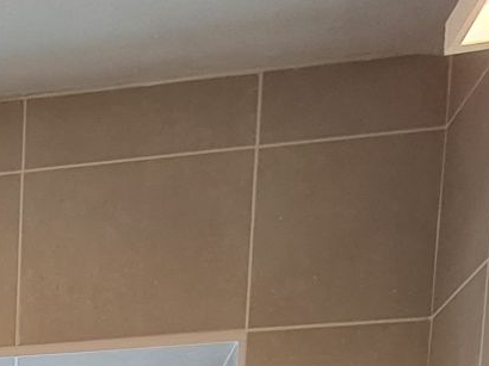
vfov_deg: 15.3
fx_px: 918
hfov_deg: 24.6
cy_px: 830
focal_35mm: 65
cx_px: -203
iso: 50
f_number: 2.2
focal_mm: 1.74
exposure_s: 1/50
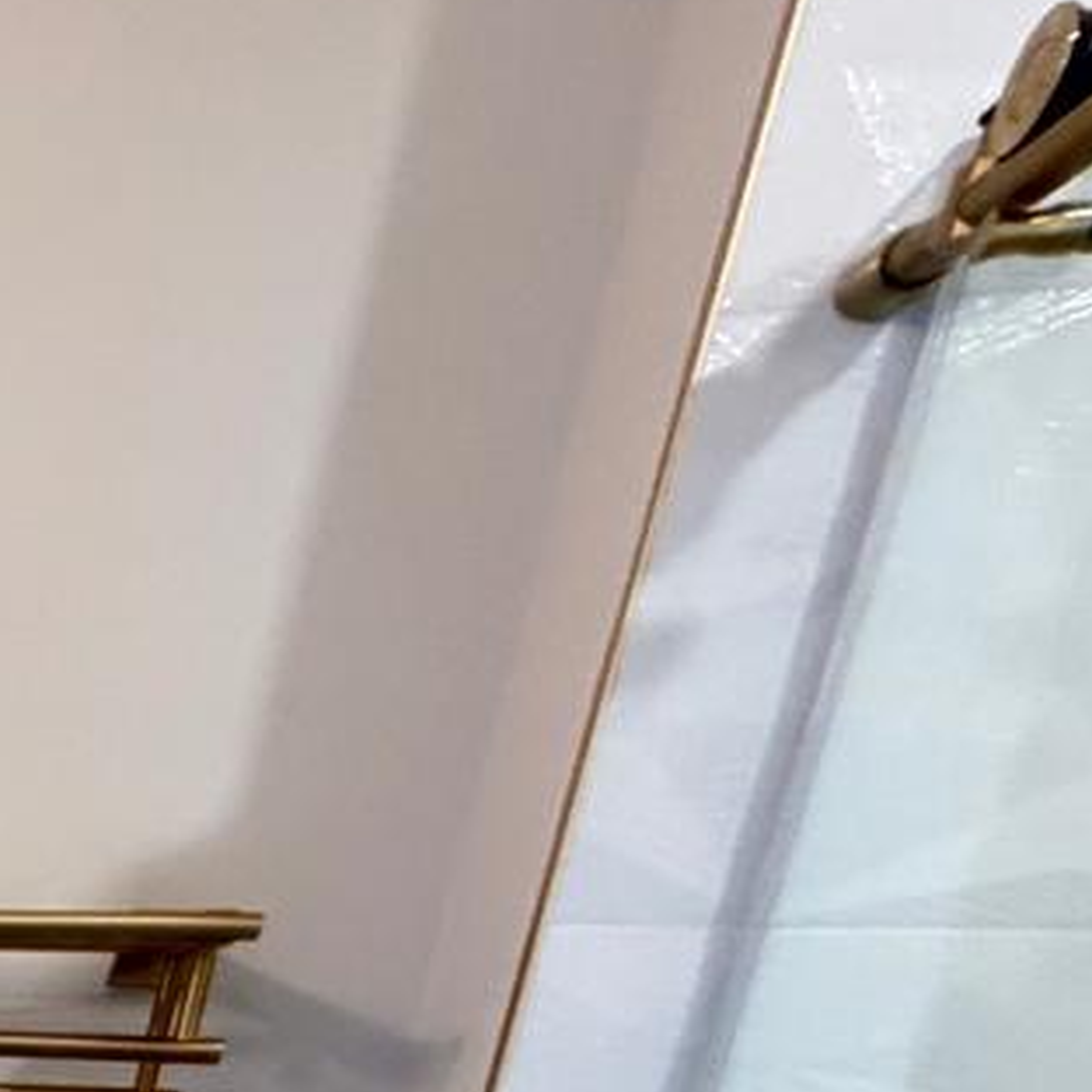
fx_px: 2034
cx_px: -1246
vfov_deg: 23.6
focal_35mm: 57
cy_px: 1664
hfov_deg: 17.5
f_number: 2.2
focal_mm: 2.22
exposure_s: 1/60
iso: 400
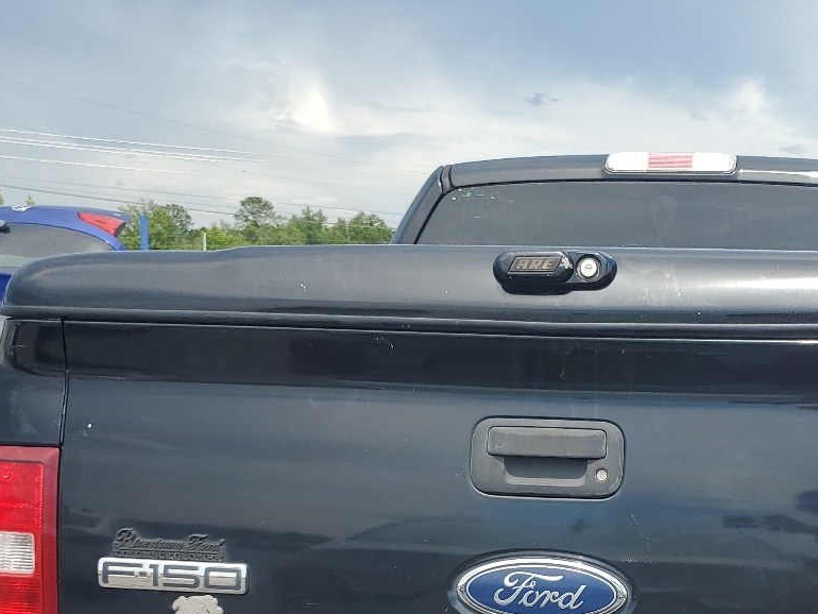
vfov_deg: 26.1
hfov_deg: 34.7
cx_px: 617
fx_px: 1276
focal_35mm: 54
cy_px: 568
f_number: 1.5
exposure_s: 1/2000
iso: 50
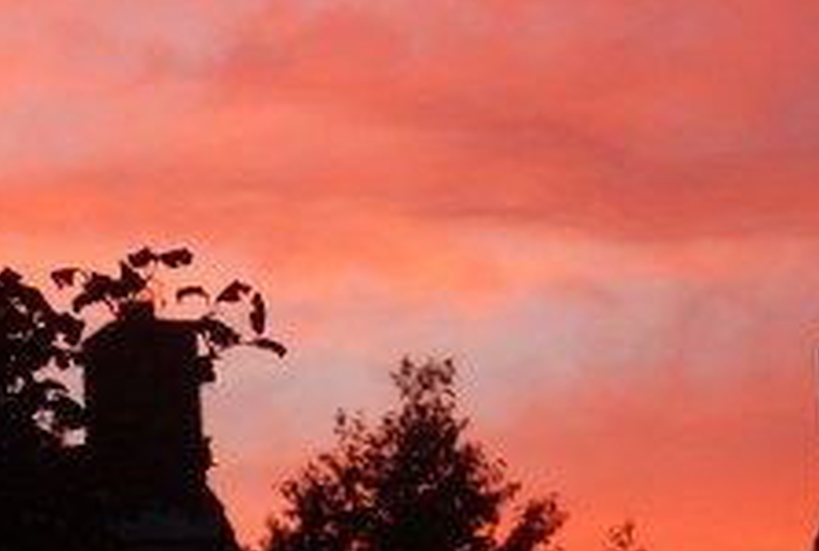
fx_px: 5885
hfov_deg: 7.9
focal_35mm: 258
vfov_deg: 5.3
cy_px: -136
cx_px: 154
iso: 400
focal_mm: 48
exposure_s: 1/25
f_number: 7.1
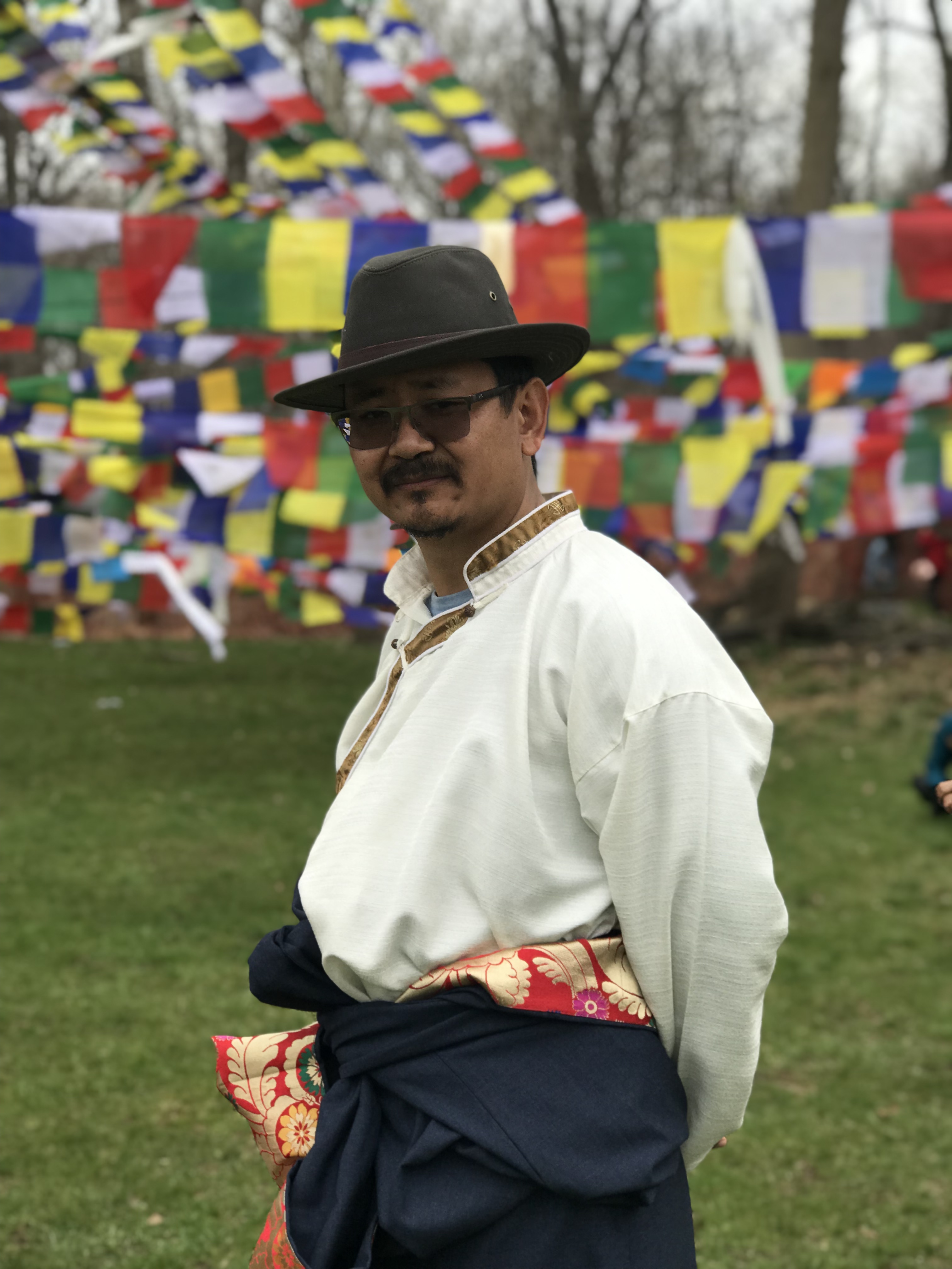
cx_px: 476
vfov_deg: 33.8
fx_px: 2090
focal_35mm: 57
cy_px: 634
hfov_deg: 25.7
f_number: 2.8
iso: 20
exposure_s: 1/247
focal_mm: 6.6
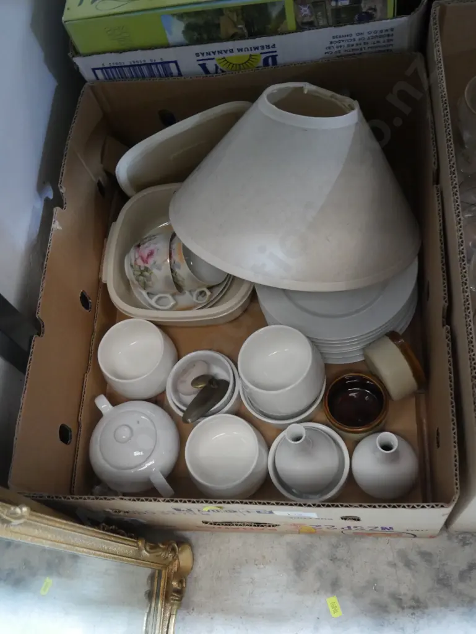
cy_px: 317
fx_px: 659
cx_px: 238
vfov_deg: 51.3
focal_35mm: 36
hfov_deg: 39.7
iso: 3200
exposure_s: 1/40
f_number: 4
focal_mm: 18
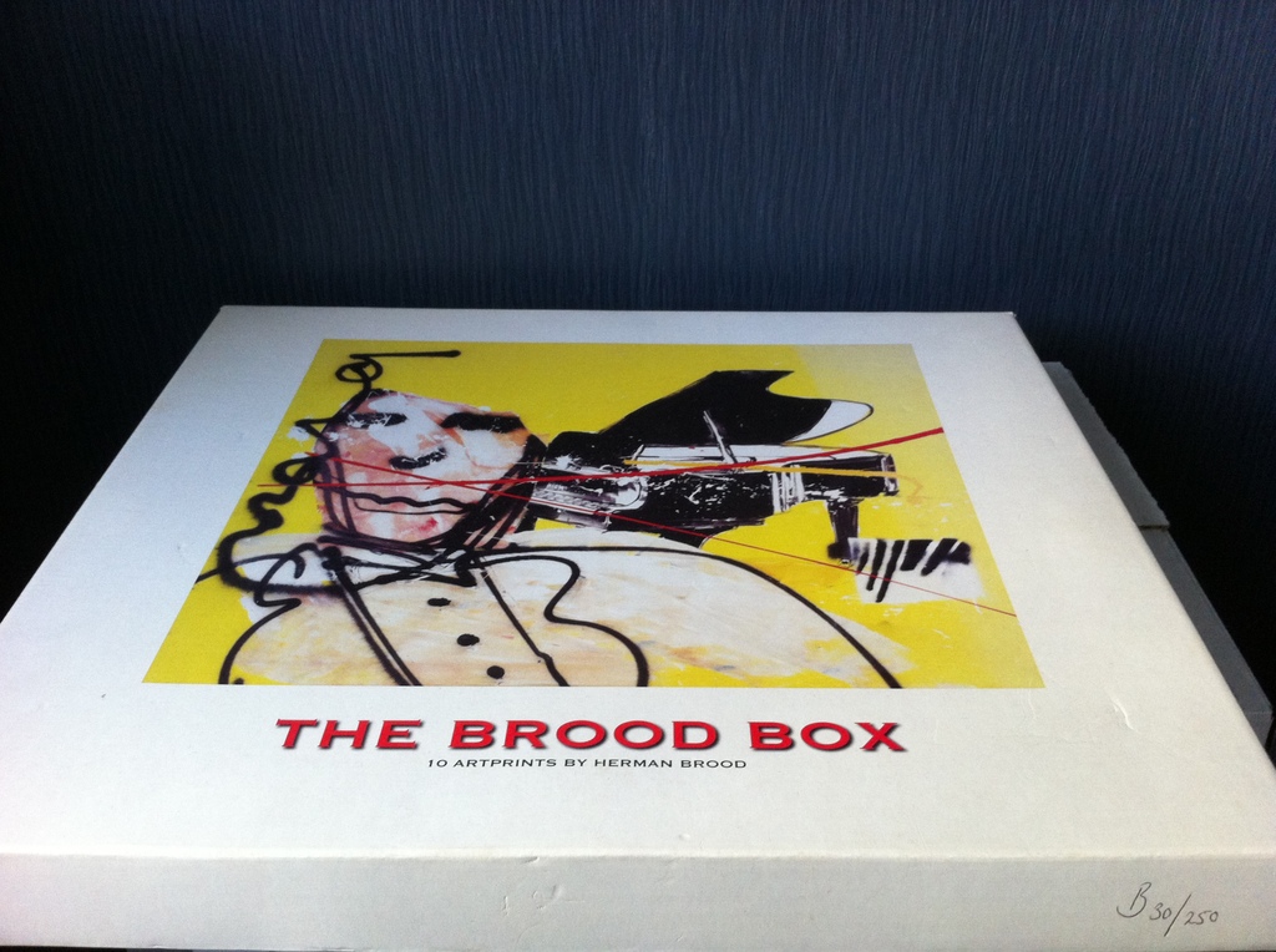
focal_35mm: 35
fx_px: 1288
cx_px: 638
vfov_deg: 40.6
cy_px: 476
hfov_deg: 52.7
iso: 160
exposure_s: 1/15
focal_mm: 3.85
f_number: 2.8
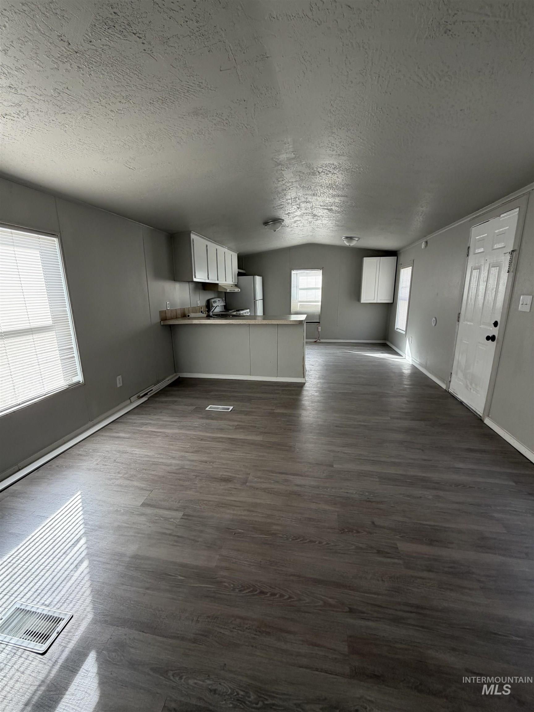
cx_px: 267
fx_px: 288
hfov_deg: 85.7
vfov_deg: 102.1
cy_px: 356
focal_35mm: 14
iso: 200
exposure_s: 1/121
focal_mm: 2.22
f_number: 2.2
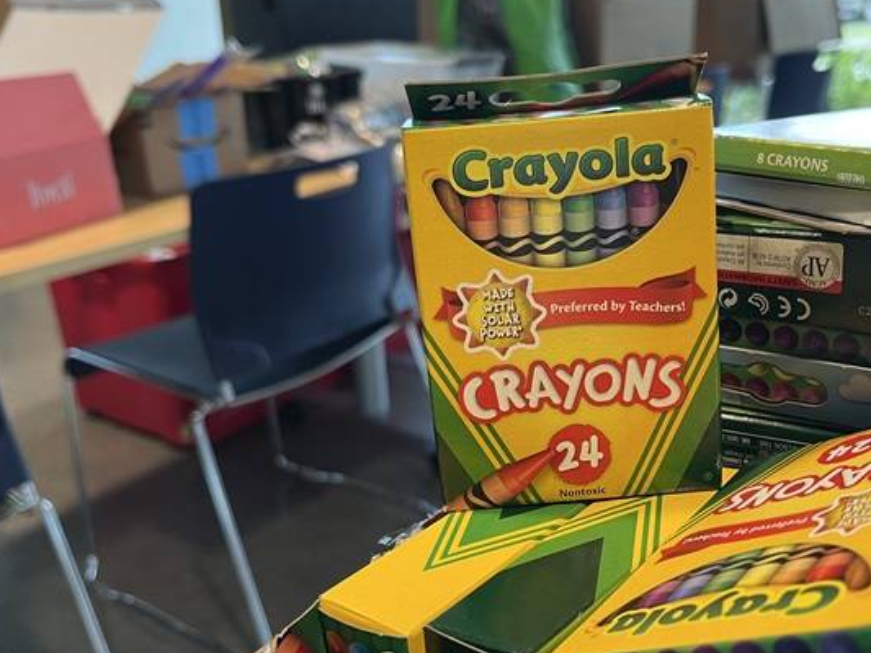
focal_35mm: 39
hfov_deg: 47.6
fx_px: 982
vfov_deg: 36.8
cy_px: 315
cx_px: 526
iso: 80
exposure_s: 1/60
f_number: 1.6
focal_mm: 5.1
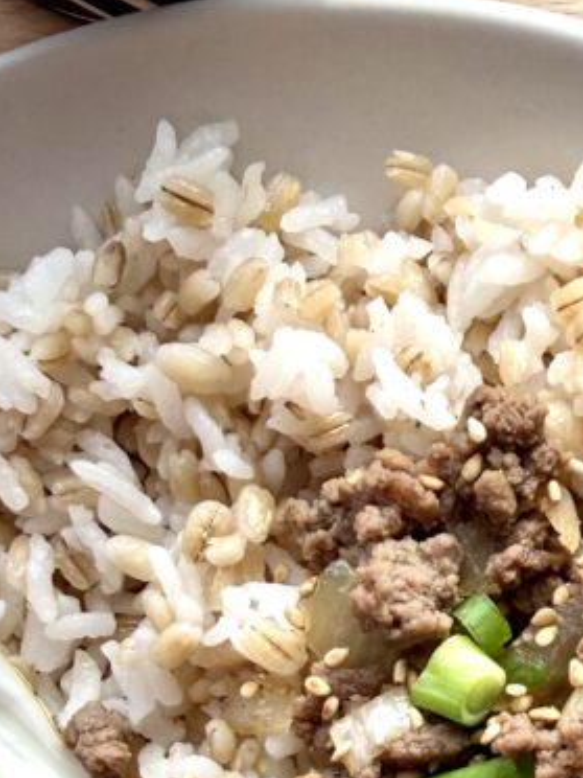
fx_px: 1482
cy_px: 784
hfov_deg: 21.1
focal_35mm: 66
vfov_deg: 27.6
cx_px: 650
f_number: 2.2
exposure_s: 1/121
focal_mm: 2.22
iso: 50
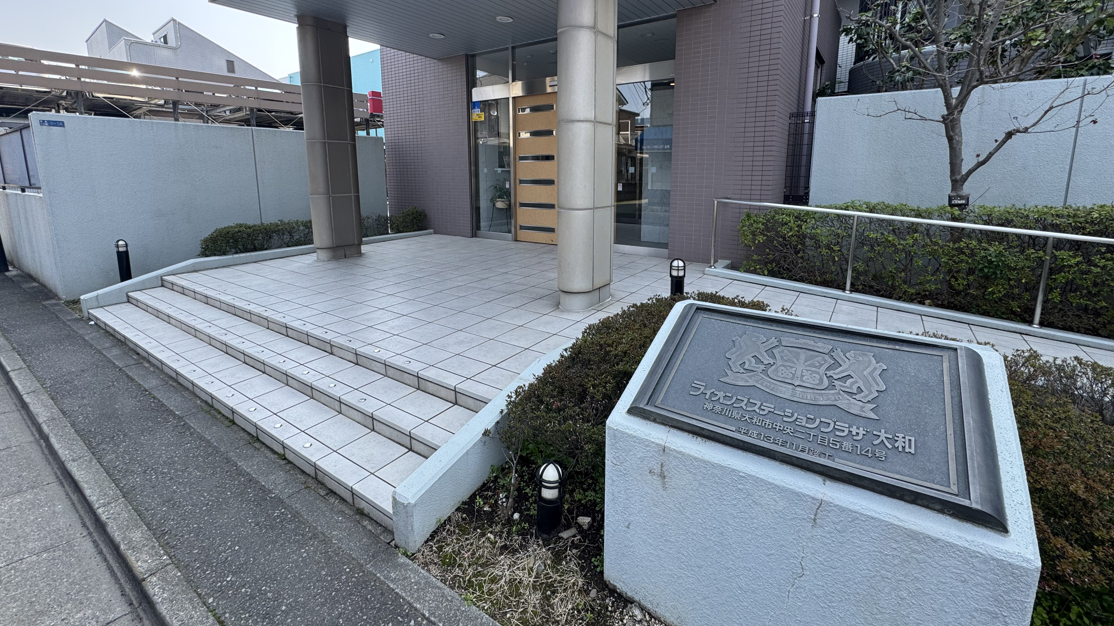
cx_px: 561
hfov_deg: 99.4
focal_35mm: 16
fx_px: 473
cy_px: 247
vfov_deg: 66.4
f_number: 2.2
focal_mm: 2.22
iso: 40
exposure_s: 1/306
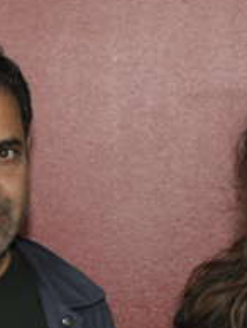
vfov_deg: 13.6
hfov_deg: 10.2
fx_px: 1376
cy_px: 242
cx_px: 160
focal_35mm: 145
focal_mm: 65
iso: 800
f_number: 4
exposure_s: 1/320
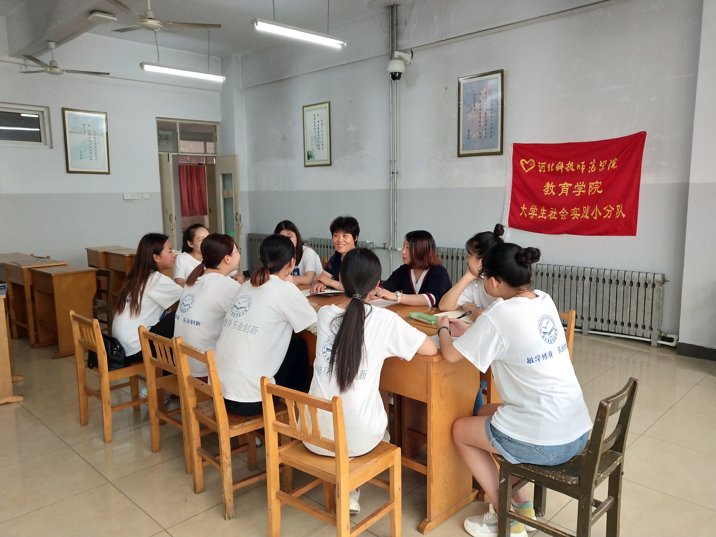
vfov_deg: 46.8
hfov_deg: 60.0
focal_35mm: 30
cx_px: 358
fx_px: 621
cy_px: 268
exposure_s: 1/100
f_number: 1.8
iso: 157
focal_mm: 3.95
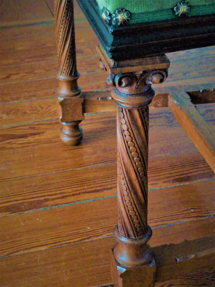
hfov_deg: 21.3
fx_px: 571
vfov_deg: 28.2
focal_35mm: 69
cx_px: 108
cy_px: 144
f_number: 4.6
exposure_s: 1/4
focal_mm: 12.3
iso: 800
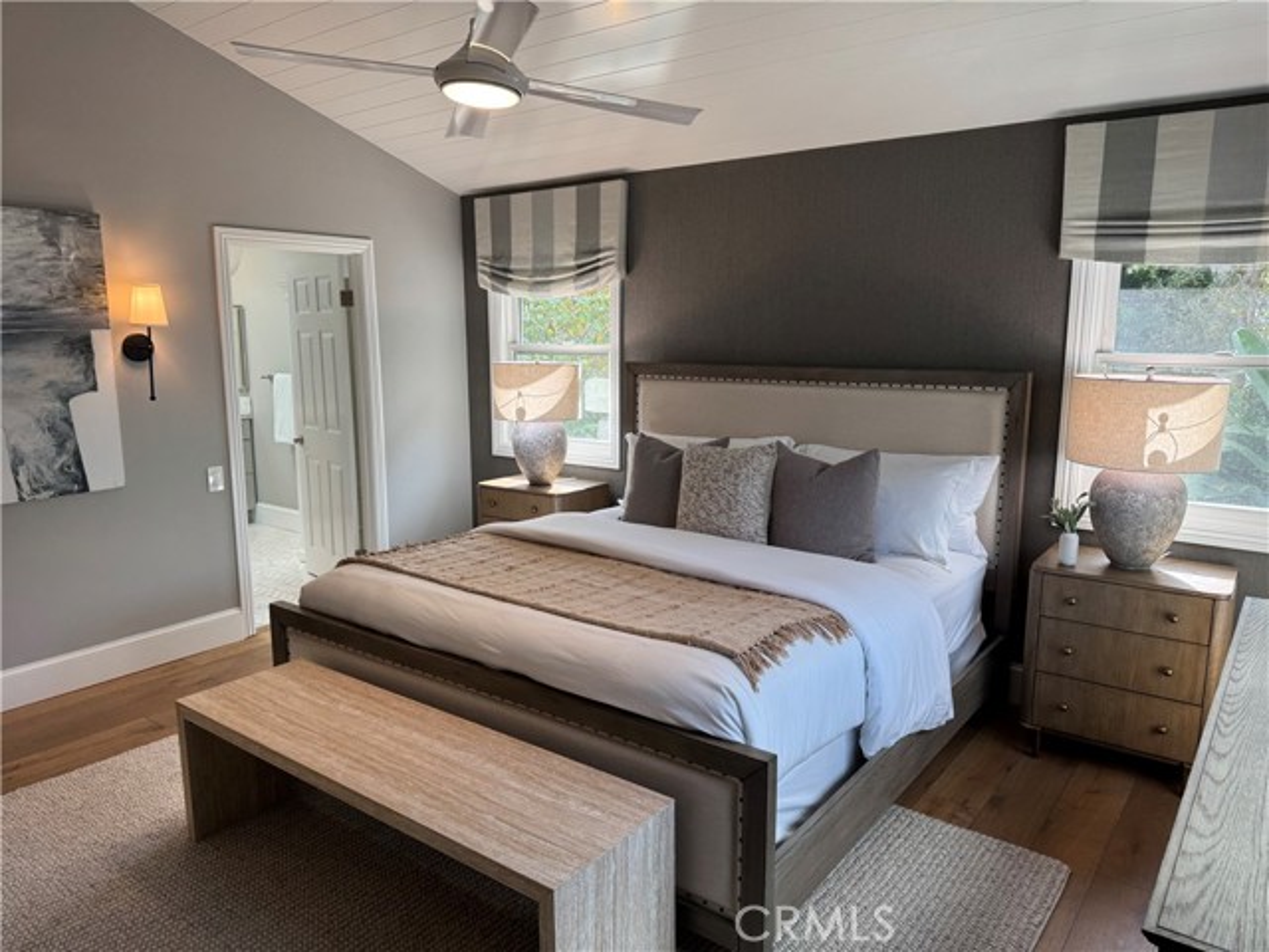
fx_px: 880
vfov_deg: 56.8
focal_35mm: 24
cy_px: 476
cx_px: 634
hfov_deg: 71.6
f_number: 1.78
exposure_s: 1/120
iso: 64
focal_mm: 6.76
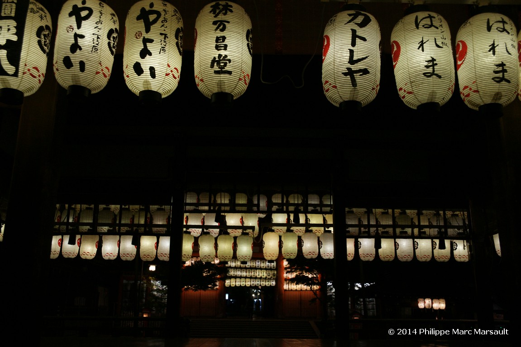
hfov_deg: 54.4
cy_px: 174
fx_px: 507
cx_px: 260
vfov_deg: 37.9
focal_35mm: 35
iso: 800
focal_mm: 35
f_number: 4
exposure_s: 1/50
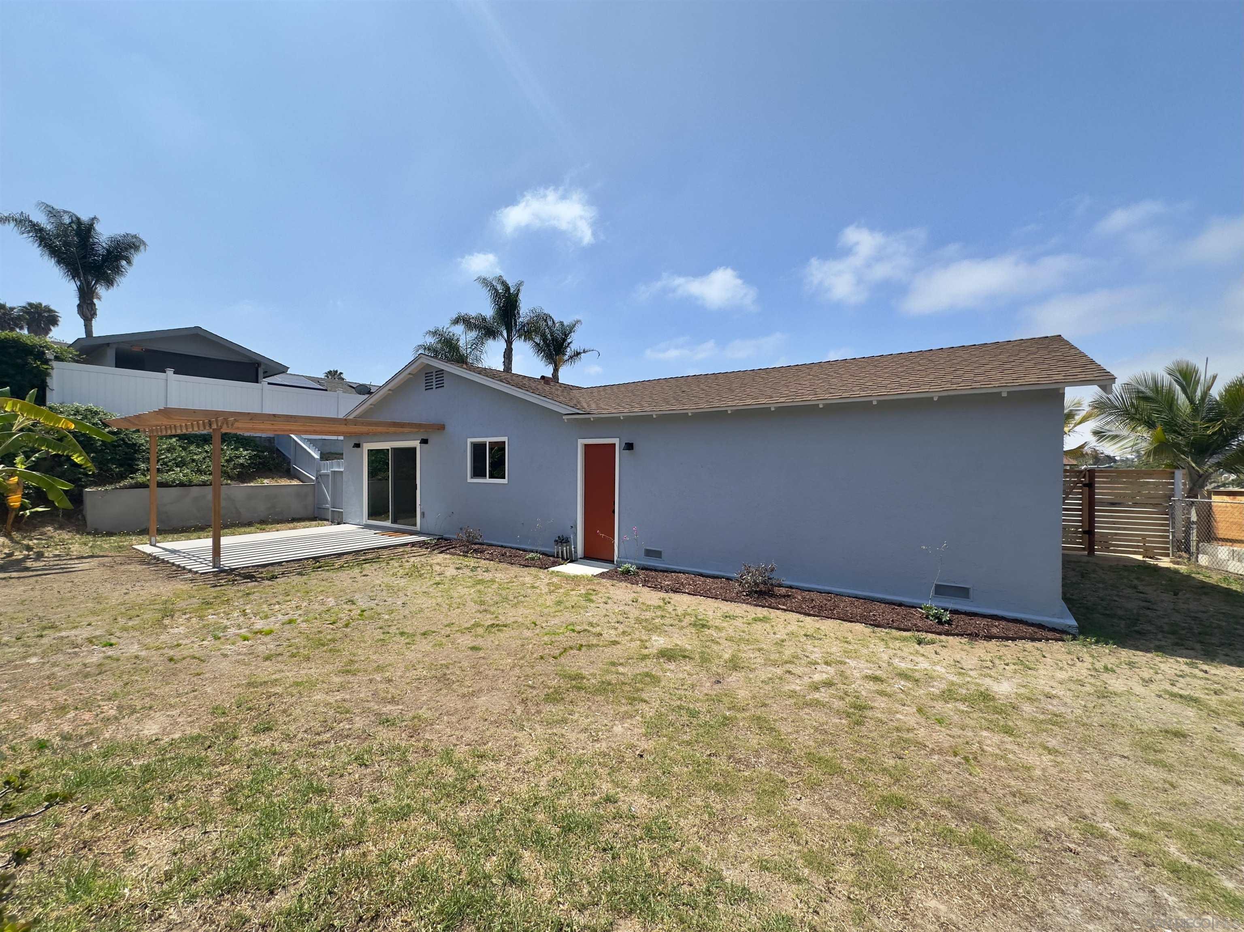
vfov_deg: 85.7
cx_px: 622
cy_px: 466
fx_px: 503
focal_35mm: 14
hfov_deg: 102.1
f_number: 2.2
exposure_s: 1/2959
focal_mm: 2.22
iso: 50
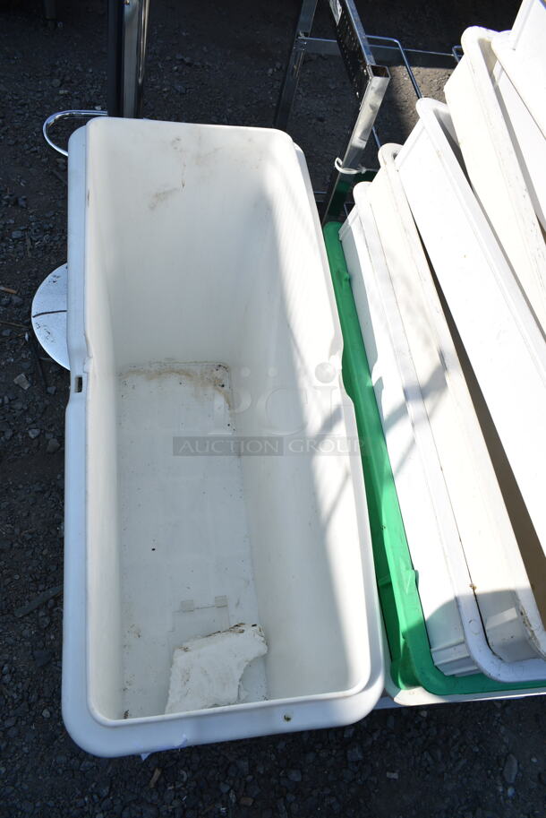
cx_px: 273
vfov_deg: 67.3
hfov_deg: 48.0
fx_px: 613
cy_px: 409
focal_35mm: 27
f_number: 8
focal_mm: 18
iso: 100
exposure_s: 1/250
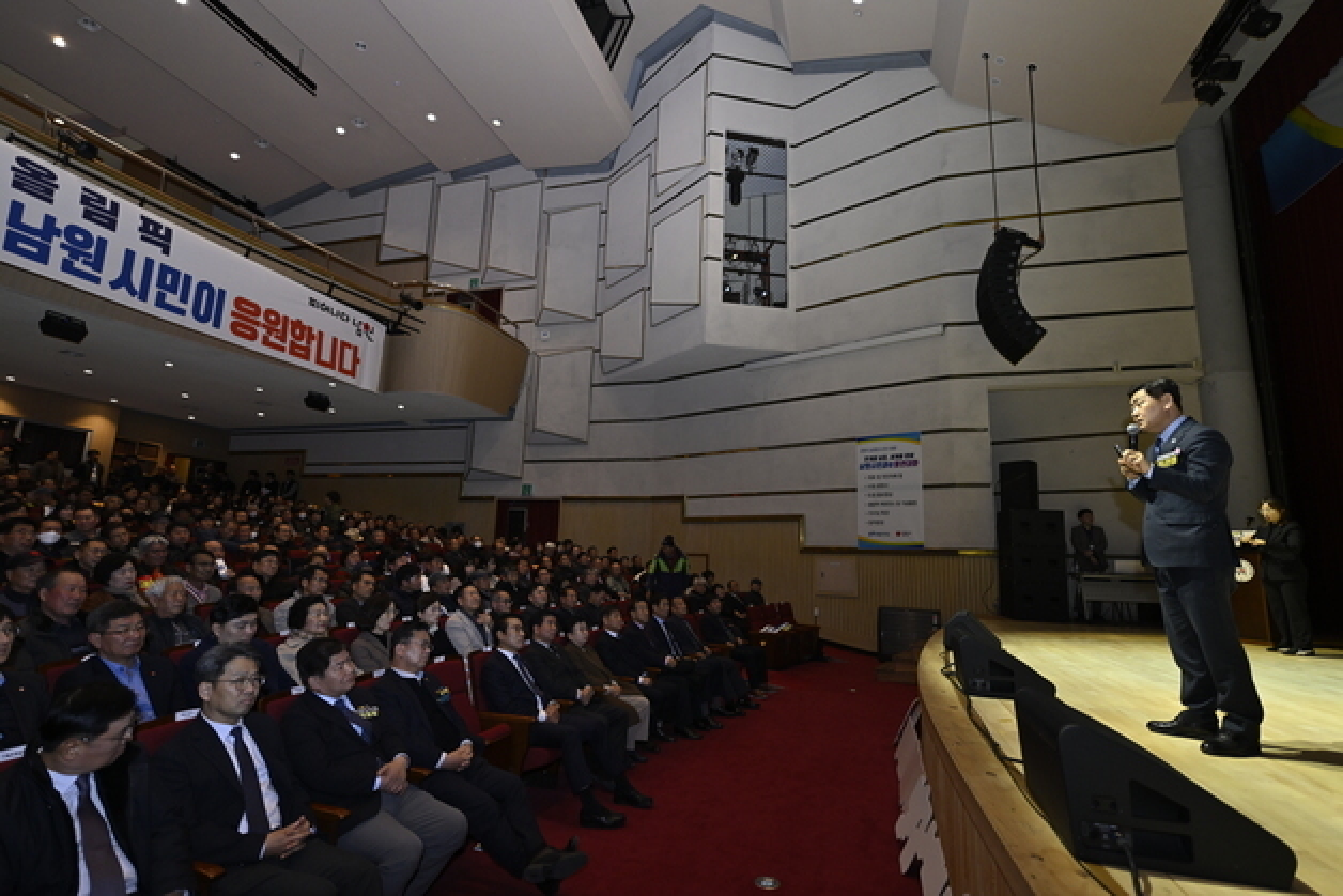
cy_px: 448
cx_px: 672
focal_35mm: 17
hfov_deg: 93.3
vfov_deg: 70.5
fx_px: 634
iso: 1000
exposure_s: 1/200
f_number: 3.2
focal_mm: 17
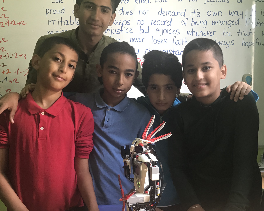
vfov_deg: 34.8
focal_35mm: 43
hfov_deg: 42.6
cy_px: 125
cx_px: 166
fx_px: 336
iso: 32
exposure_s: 1/20
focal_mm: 3.99
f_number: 1.8
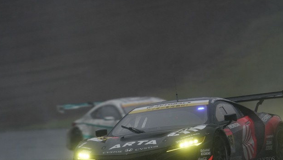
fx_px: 5479
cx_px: 159
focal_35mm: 730
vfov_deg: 1.7
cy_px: 99
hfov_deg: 3.0
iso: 800
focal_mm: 600
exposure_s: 1/400
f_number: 6.3
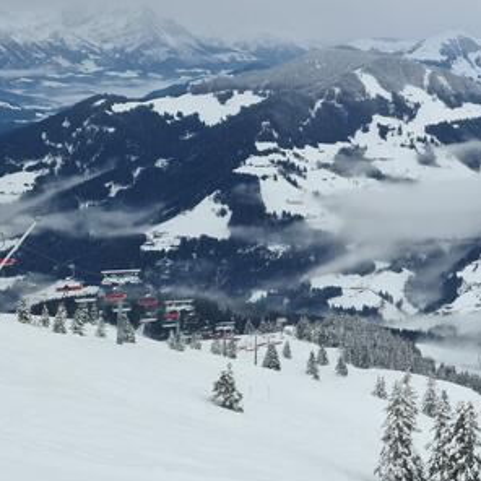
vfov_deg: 20.4
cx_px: 808
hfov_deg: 17.7
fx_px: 1305
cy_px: 41
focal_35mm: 83
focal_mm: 5.9
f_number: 2
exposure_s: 1/411
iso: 25
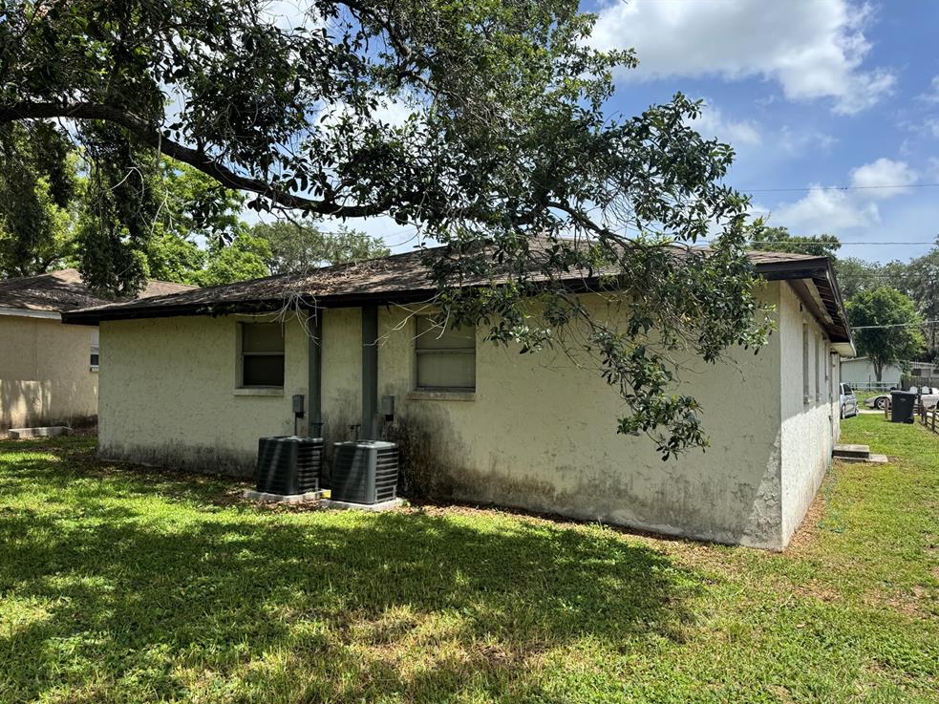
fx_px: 678
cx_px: 466
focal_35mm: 25
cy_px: 364
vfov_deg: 54.9
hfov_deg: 69.4
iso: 80
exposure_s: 1/2506
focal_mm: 6.76
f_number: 1.78
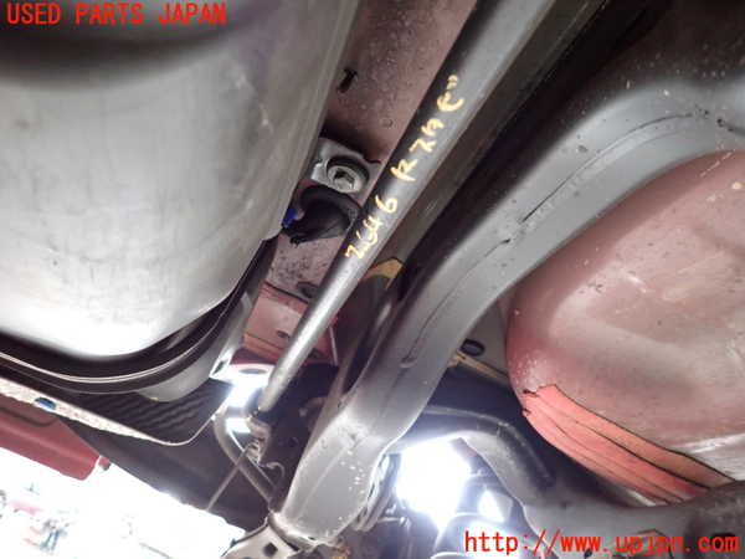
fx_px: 538
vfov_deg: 54.9
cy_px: 280
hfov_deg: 69.4
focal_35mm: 25
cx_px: 372
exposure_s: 1/100
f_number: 2
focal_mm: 4.5
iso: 1000
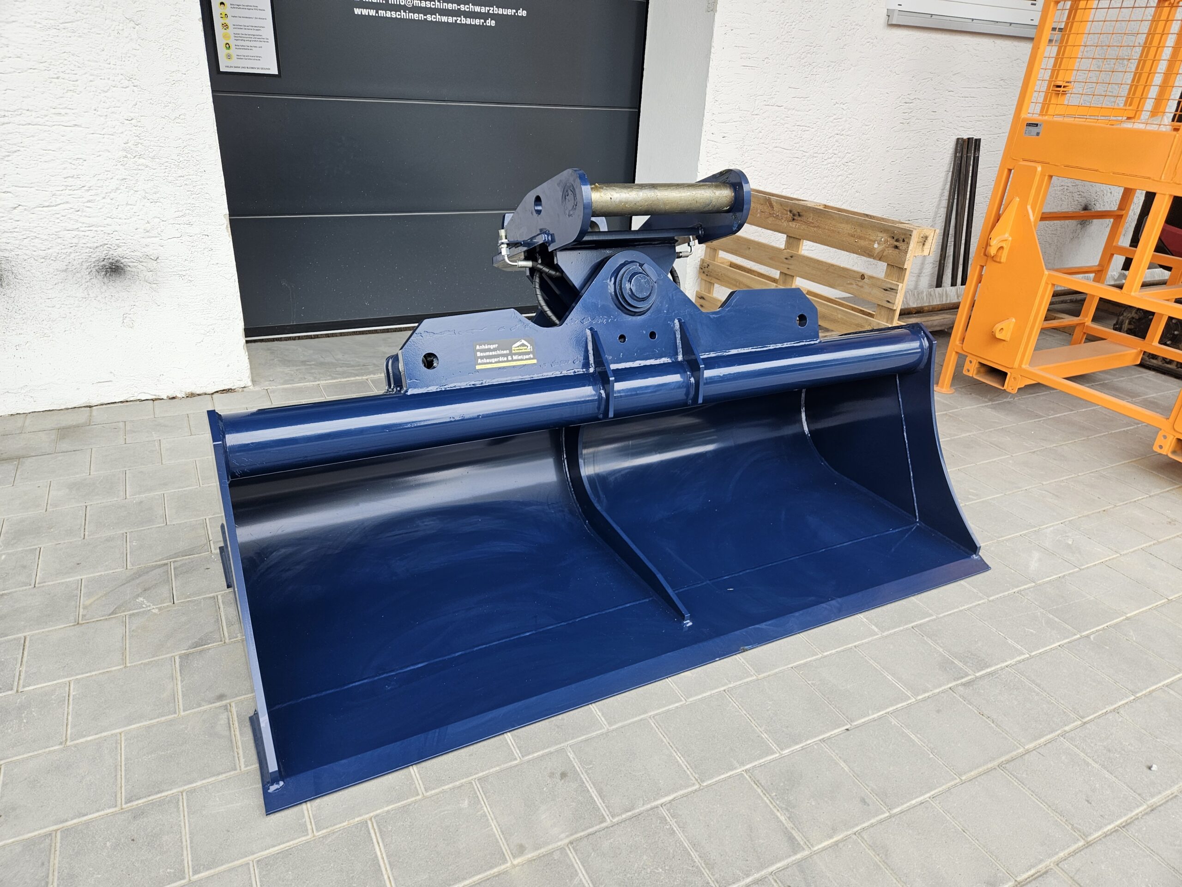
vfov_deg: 58.9
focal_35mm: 23
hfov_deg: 73.9
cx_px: 591
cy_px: 444
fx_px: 785
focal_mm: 5.4
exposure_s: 1/180
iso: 40
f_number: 1.8
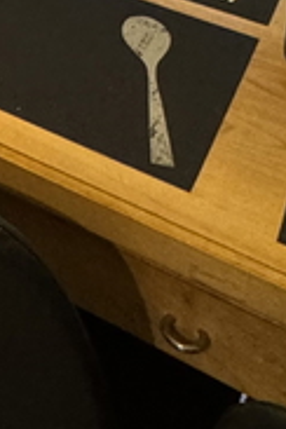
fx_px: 1025
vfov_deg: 16.1
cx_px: -159
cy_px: -509
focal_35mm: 86
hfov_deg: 14.7
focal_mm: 2.22
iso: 500
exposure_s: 1/50
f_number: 2.2
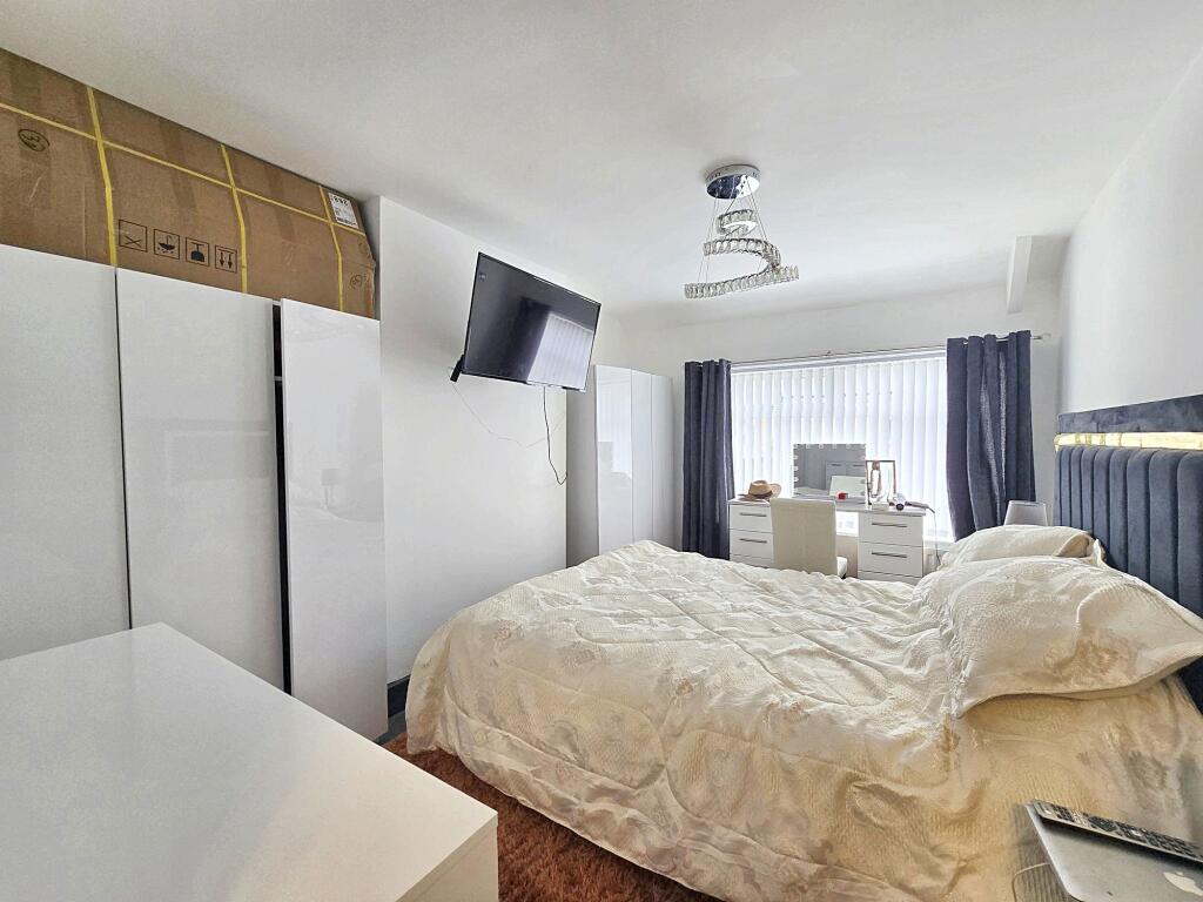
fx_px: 452
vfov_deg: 89.9
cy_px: 451
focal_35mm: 13
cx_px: 602
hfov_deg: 106.2
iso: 64
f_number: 2.2
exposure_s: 1/100
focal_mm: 2.2
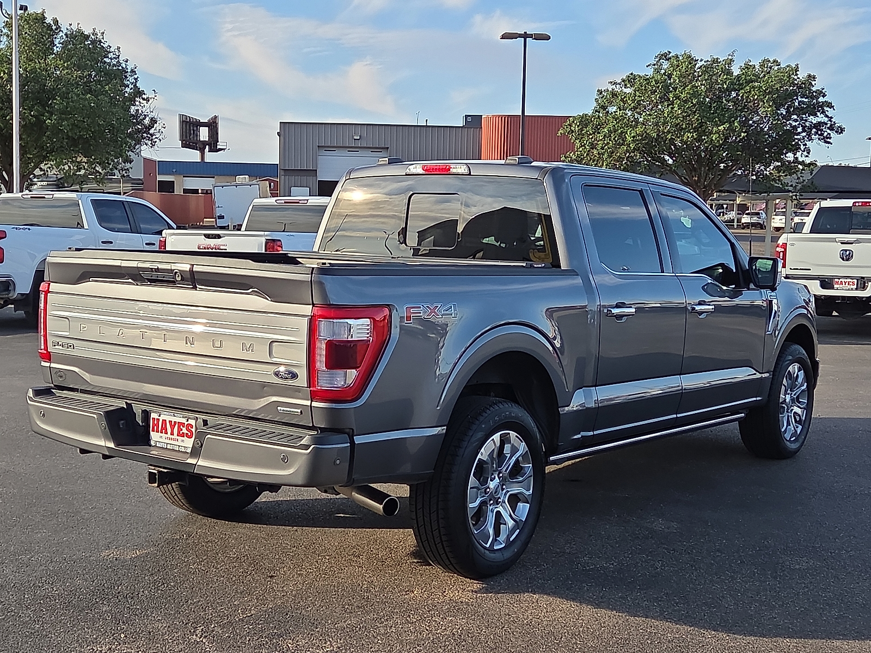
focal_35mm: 48
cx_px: 436
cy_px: 326
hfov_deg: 39.7
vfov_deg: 30.3
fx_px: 1208
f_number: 1.8
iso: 25
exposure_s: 1/1000
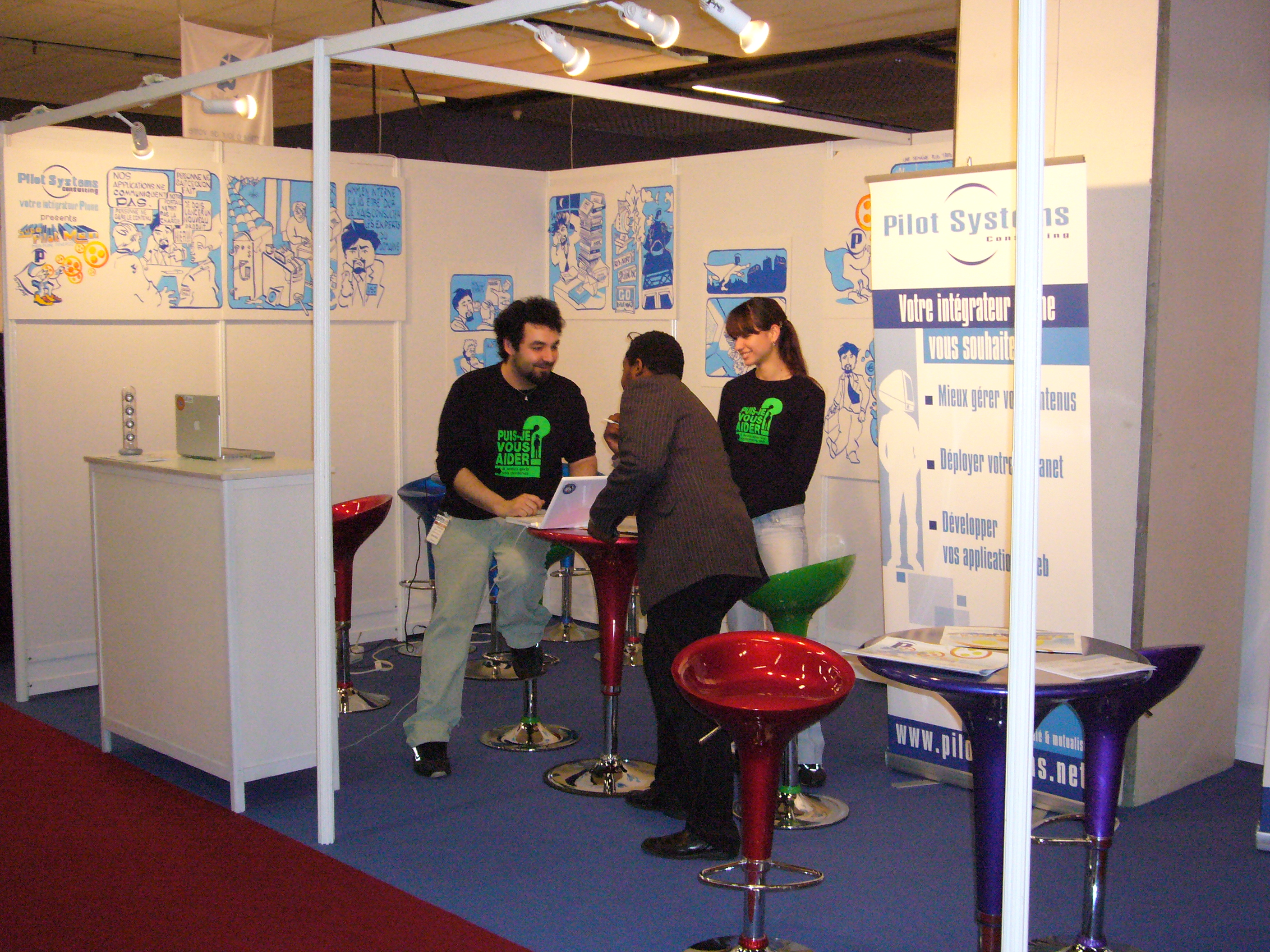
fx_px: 1541
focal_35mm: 42
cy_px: 476
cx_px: 635
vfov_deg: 34.3
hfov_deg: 44.8
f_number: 3.3
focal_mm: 6.9
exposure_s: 1/30
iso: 320
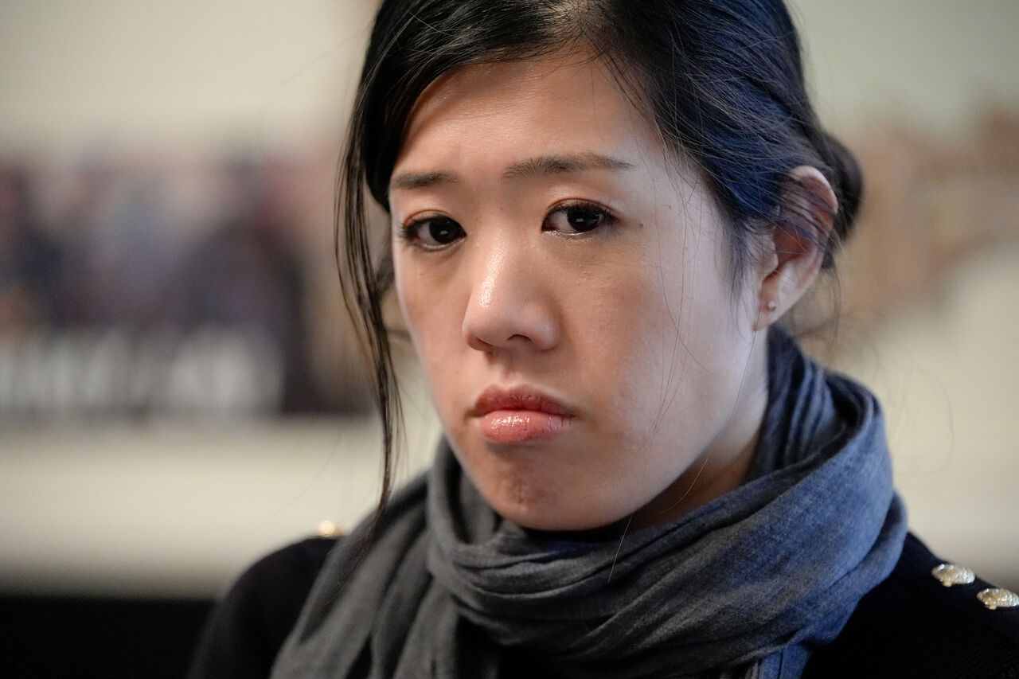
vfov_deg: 7.6
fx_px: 5094
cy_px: 340
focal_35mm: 180
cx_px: 510
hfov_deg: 11.4
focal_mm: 180
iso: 5000
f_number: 2.8
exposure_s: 1/320
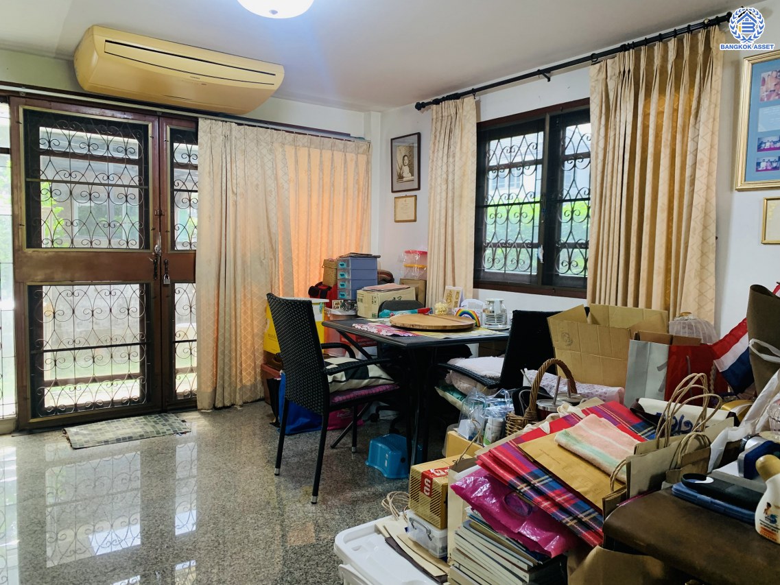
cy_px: 292
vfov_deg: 53.1
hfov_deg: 67.3
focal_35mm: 26
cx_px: 390
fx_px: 586
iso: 25
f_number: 1.8
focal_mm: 4.25
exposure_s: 1/260
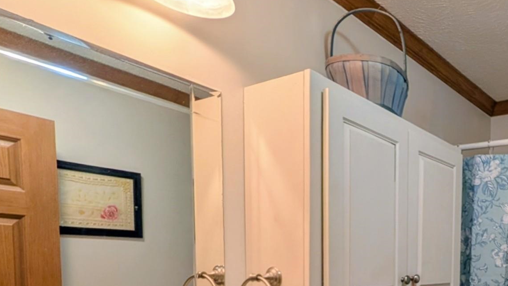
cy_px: 303
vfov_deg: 36.2
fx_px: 377
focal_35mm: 28
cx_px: 453
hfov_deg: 58.6
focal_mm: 2.02
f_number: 1.7
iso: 77
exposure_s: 1/143
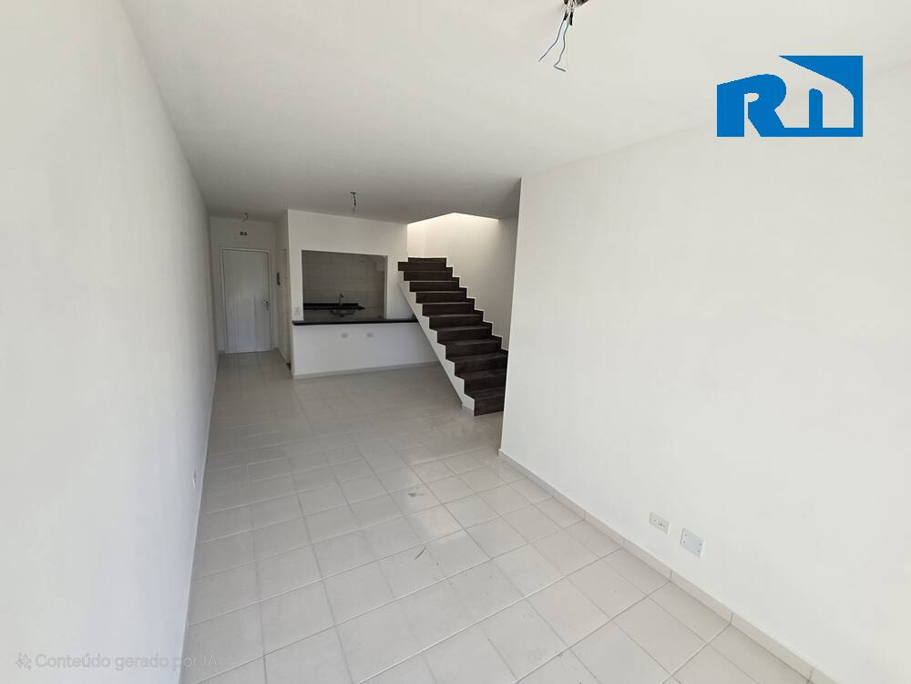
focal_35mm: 13
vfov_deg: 89.9
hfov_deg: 106.2
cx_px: 456
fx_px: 342
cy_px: 342
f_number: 2.2
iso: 50
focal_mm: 2.2
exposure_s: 1/250
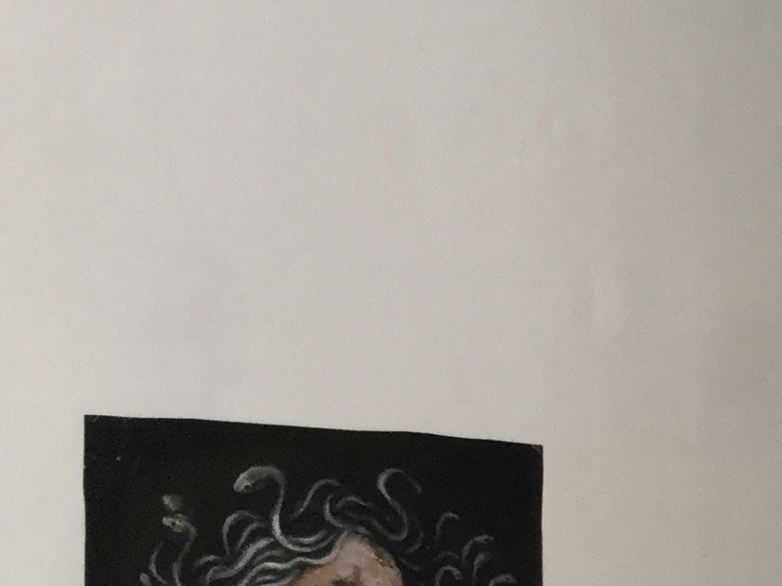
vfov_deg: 11.6
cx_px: 1486
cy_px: 824
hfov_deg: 13.9
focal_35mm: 123
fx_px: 2778
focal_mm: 3.3
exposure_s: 1/33
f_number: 2.4
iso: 25
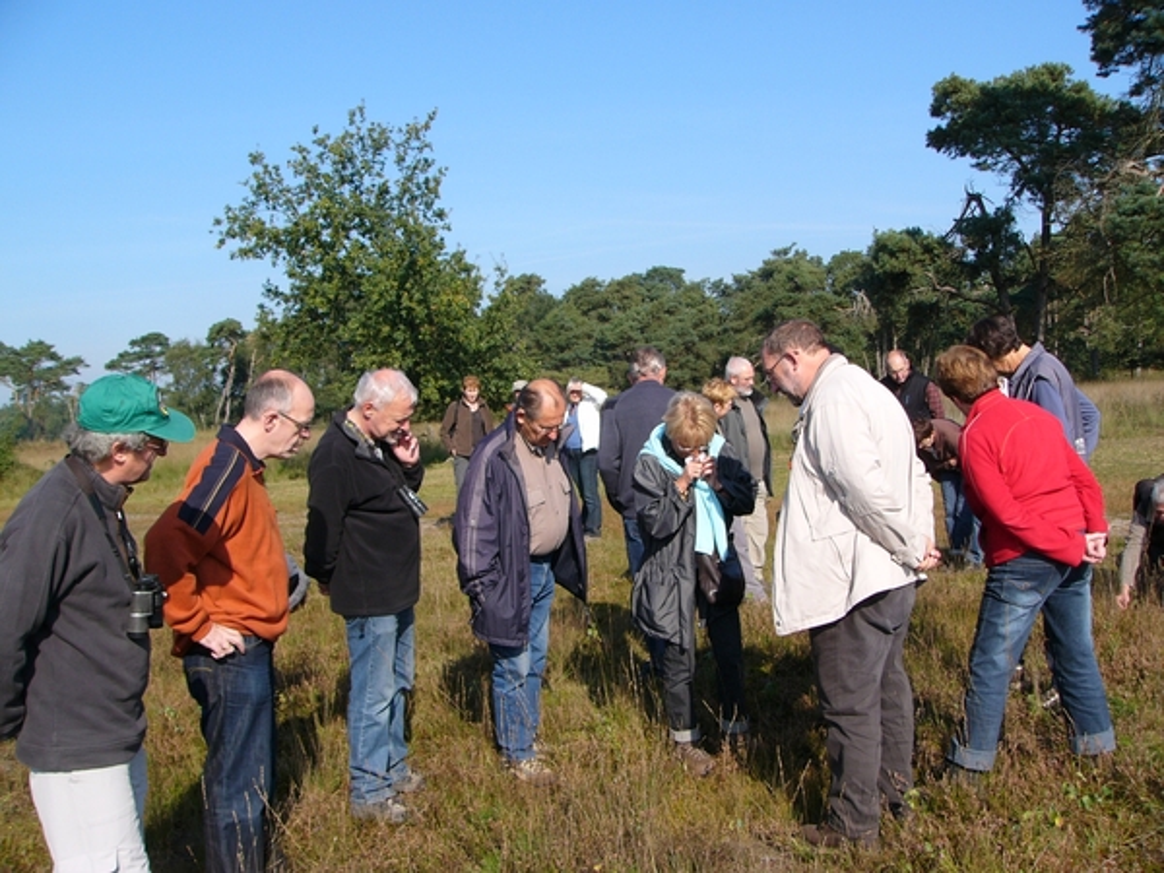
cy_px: 436
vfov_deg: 39.7
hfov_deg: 51.4
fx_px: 1211
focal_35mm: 36
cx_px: 582
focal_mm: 6
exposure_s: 1/500
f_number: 4
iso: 50
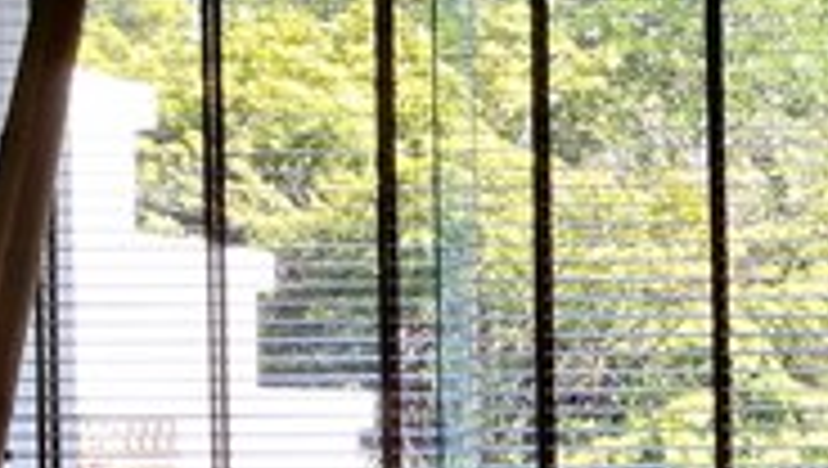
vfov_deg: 10.5
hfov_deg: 15.7
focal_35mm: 115
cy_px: 428
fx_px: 2528
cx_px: 1516
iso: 64
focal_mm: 4.5
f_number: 2.2
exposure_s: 1/100
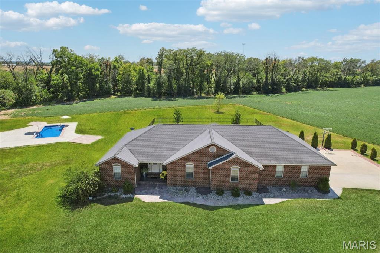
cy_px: 126
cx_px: 190
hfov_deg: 78.6
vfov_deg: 57.2
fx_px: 232
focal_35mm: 22
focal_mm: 8.38
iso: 100
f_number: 2.8
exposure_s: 1/2500
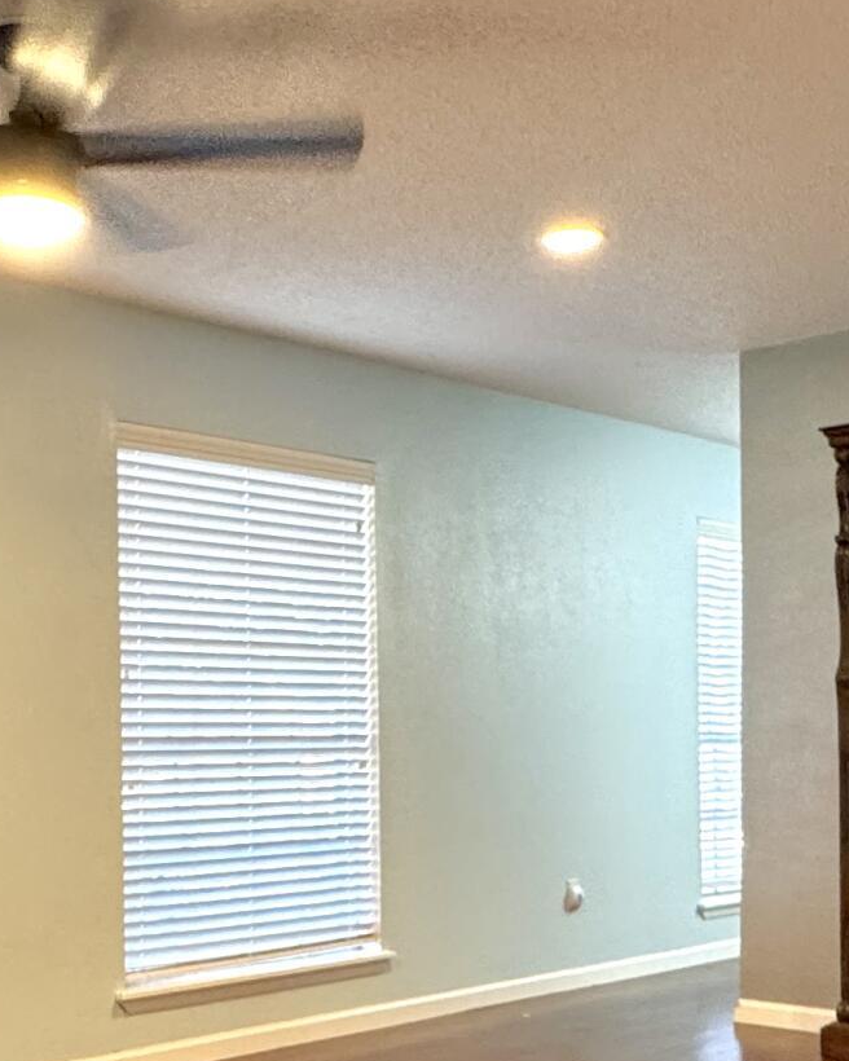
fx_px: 1570
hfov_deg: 29.9
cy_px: 776
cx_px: 246
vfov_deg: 36.6
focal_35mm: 50
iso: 320
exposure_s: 1/60
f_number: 2.2
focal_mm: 2.22
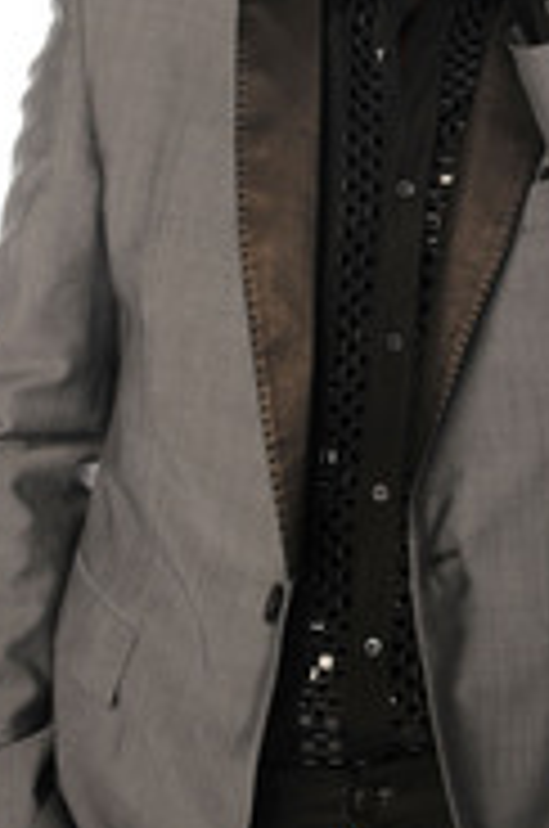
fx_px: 1446
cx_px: 387
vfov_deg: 31.6
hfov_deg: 21.4
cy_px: 248
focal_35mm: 63
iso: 200
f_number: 6.3
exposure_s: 1/200
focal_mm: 29
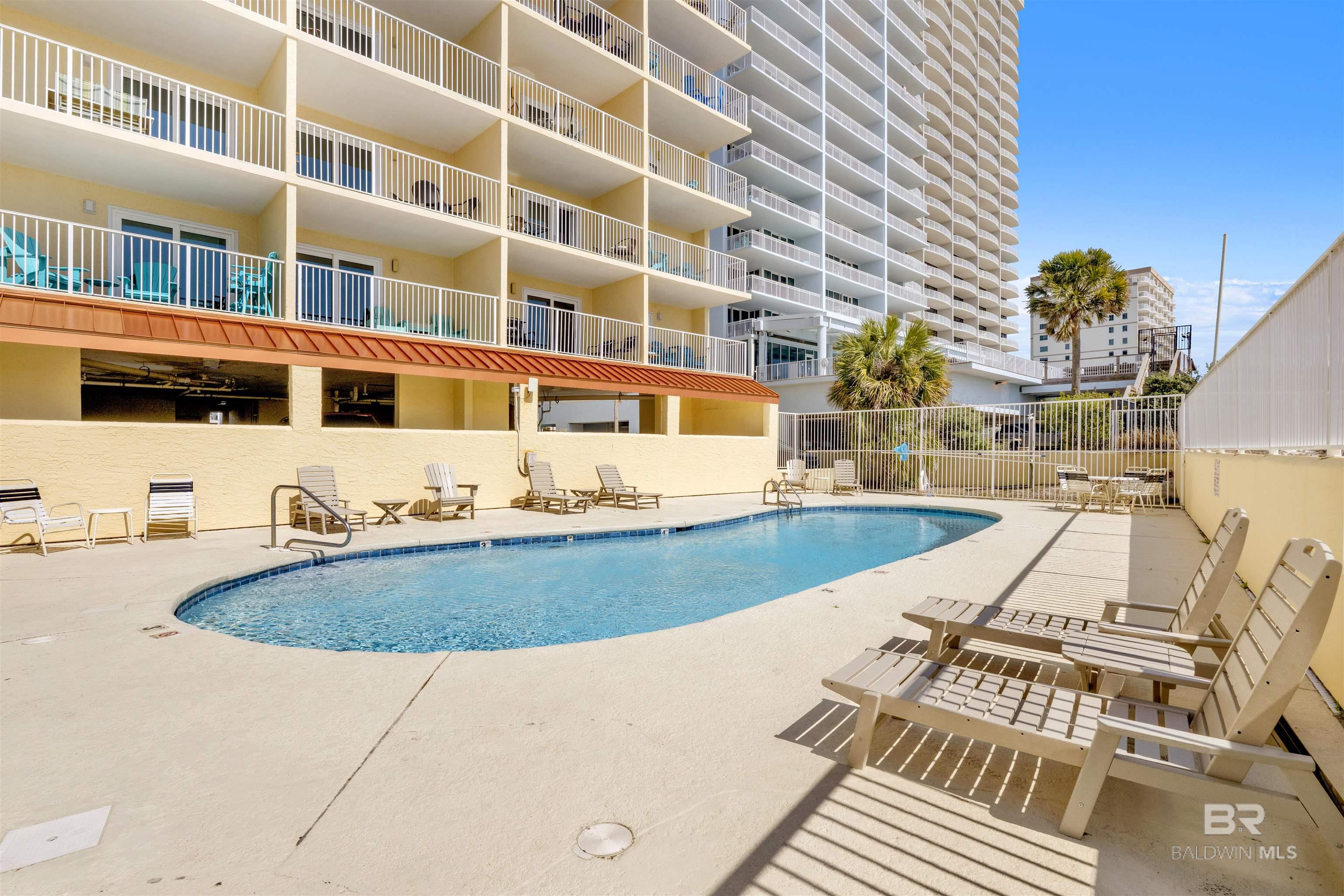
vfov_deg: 72.1
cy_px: 448
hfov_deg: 95.0
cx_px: 672
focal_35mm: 16
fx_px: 616
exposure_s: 1/1600
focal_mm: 16.5
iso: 400
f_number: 11
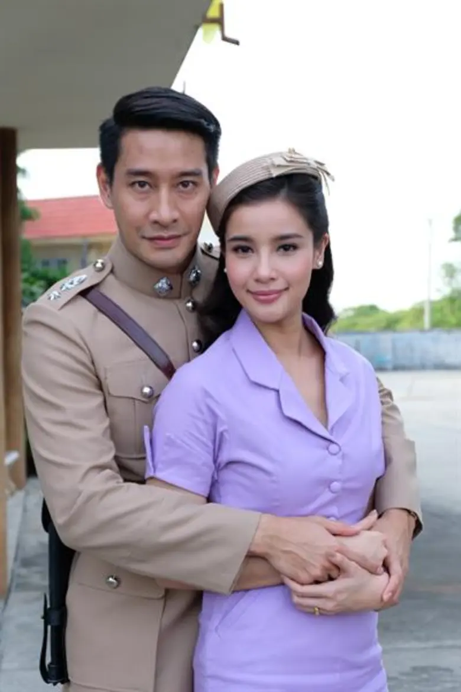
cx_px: 230
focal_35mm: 75
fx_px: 1441
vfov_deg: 27.0
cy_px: 346
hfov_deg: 18.2
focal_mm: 50
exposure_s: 1/80
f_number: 5.6
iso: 200
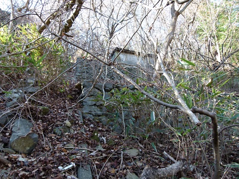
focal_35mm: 25
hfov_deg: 69.4
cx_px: 120
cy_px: 90
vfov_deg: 54.9
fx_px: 173
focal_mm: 4.5
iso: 100
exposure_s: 1/60
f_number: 2.8
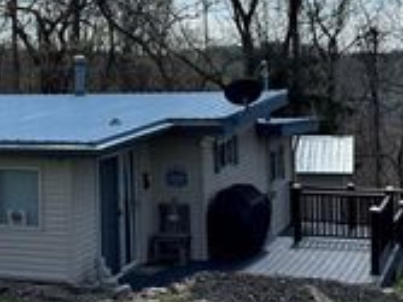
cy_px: 86
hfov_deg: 26.9
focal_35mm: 72
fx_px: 838
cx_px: 140
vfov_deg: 20.3
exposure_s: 1/9009
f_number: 1.78
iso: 80
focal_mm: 6.76
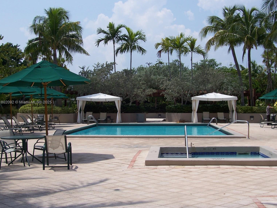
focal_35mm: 56
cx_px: 140
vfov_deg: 26.1
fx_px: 448
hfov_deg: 34.3
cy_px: 103
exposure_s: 1/500
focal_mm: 8.6
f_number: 6.7
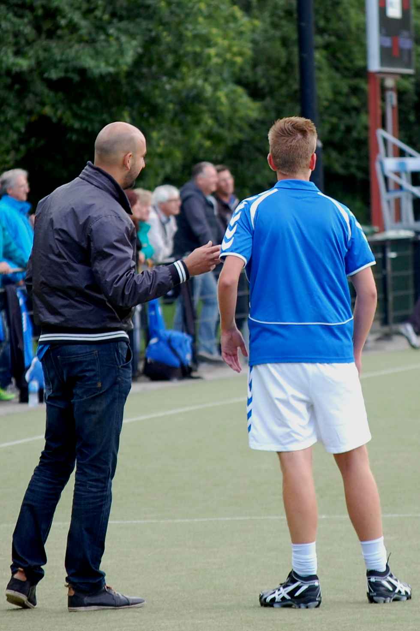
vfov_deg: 11.4
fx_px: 3156
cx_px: 210
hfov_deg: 7.6
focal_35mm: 180
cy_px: 316
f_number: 4.8
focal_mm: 120
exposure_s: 1/250
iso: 400
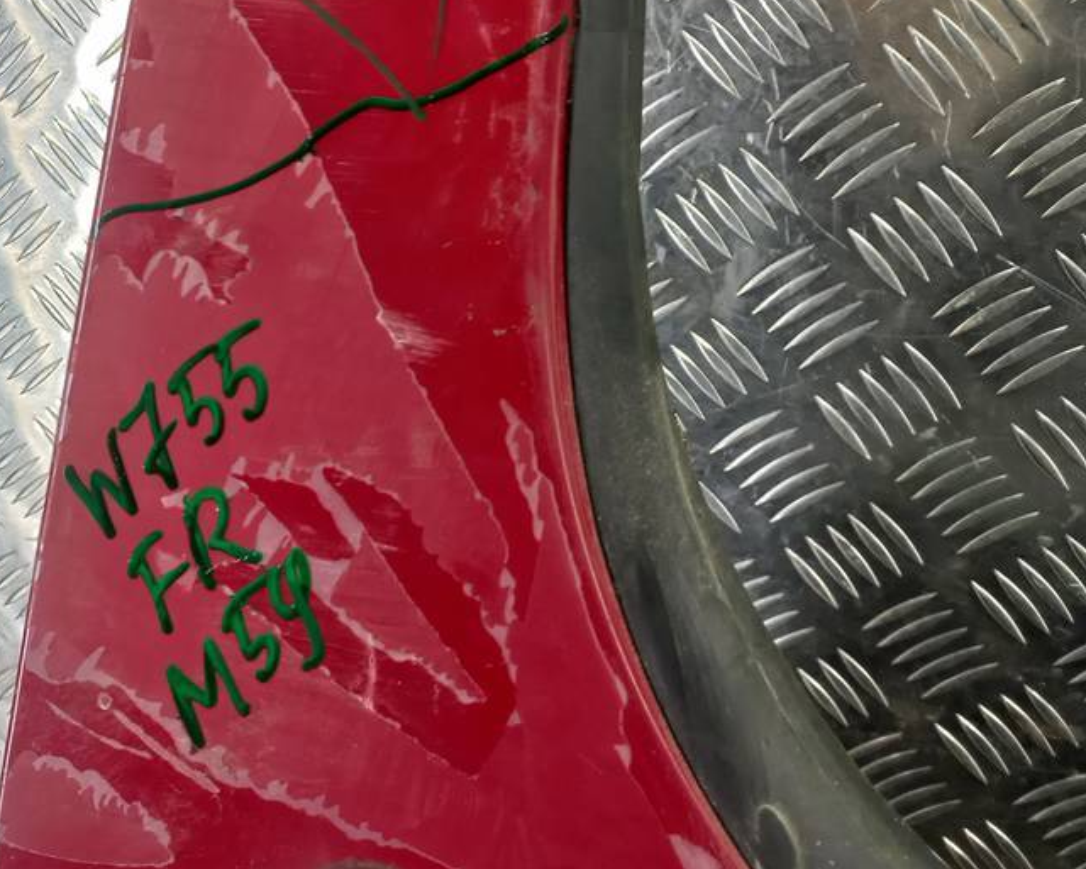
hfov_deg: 45.3
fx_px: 1254
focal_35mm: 39
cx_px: 276
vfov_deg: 38.1
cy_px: 357
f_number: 1.8
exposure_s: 1/50
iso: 64
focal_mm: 4.6
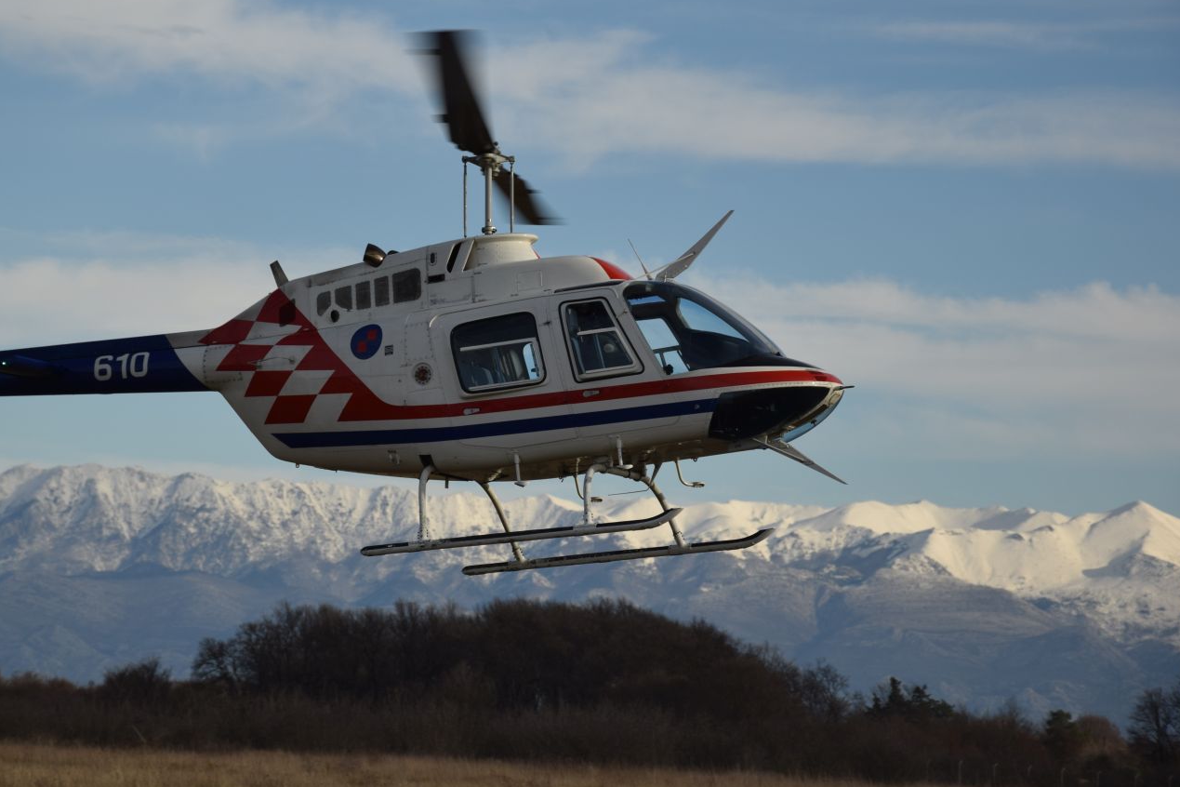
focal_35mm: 174
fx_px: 5703
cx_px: 459
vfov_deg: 7.9
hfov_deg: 11.8
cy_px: 305
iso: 100
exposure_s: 1/800
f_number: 7.1
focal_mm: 92
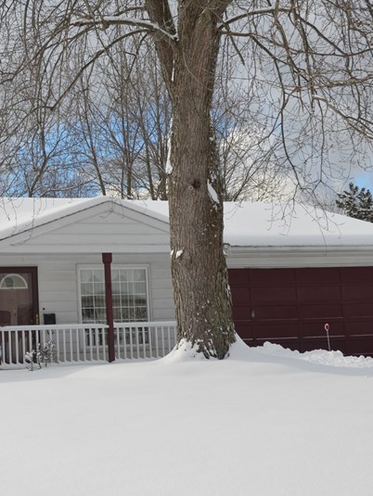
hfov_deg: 18.2
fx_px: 1133
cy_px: 203
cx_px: 0
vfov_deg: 24.7
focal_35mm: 79
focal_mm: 27
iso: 100
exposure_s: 1/250
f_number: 8
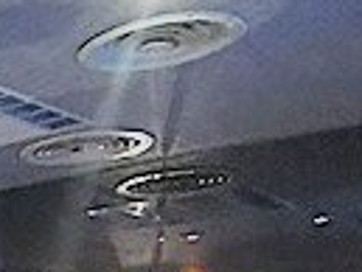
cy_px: 502
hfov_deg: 14.4
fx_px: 1036
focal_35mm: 99
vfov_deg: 13.3
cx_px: -466
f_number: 2.2
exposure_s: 1/17.1
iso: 2000
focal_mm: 2.35
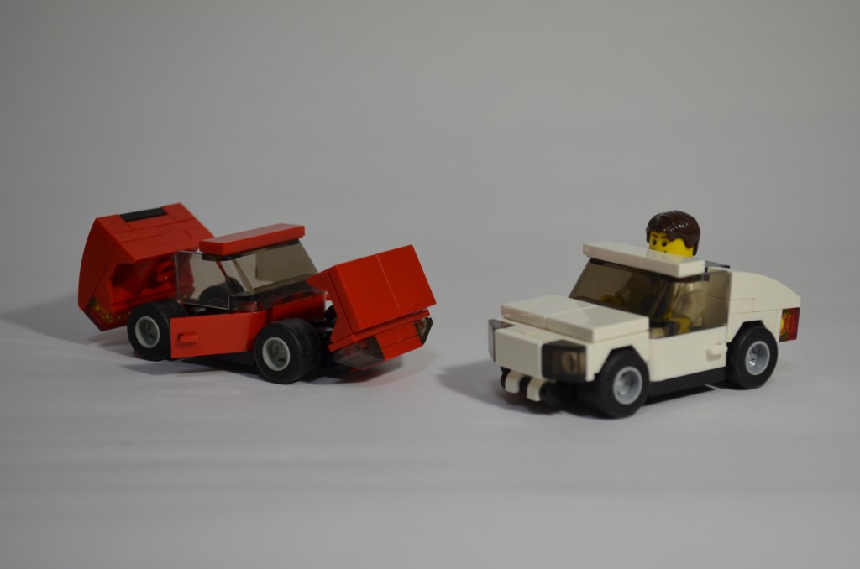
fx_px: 1502
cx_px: 430
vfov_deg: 21.5
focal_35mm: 63
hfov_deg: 32.0
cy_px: 284
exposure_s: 1/60
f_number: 6.3
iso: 400
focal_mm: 42
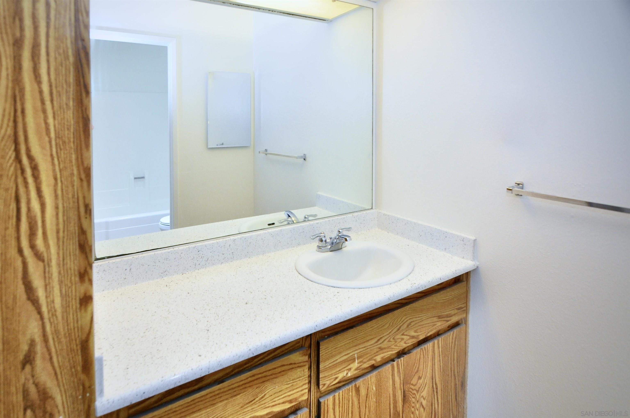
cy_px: 209
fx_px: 288
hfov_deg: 95.1
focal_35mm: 16
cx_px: 315
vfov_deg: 71.9
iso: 800
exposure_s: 1/50
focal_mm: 11
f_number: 3.5
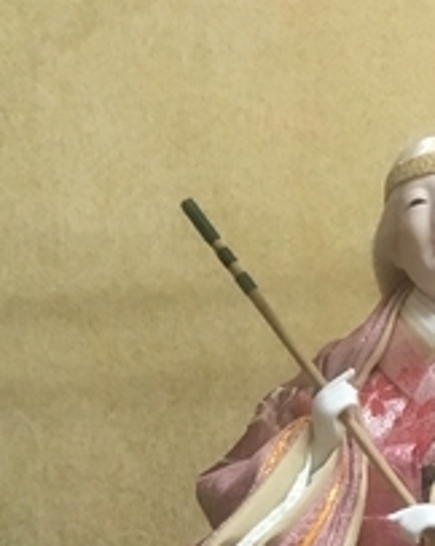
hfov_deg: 10.6
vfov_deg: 12.9
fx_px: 2305
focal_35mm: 143
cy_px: 753
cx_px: -102
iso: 100
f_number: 2.2
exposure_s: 1/30
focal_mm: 4.15
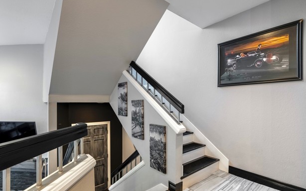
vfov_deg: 68.0
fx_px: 142
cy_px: 96
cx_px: 152
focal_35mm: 17
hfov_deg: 94.3
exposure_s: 1/80
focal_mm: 16
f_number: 9
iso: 800
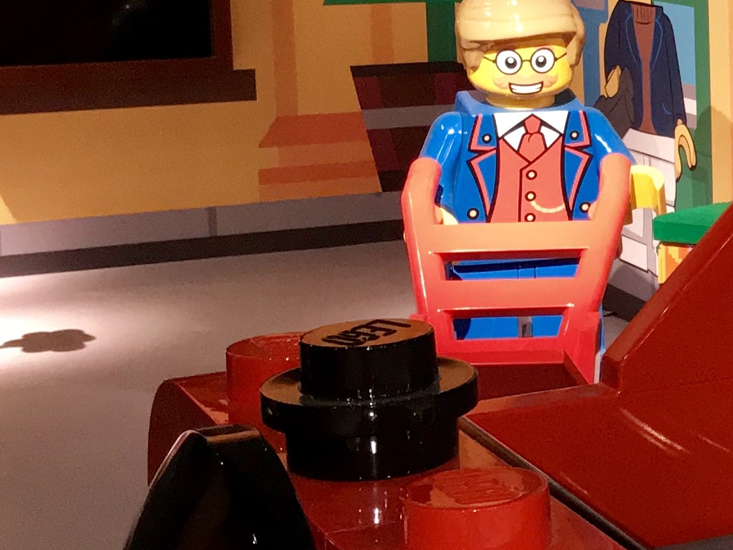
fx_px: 2033
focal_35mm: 96
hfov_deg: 18.4
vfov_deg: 15.4
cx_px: 1056
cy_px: 197
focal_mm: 3.99
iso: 125
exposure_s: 1/30
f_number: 1.8
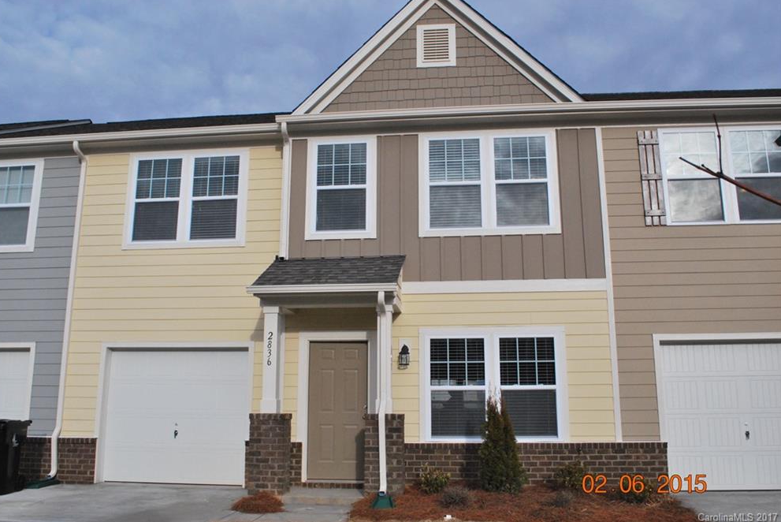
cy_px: 255
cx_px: 380
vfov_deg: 42.4
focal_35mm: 31
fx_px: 673
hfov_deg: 60.2
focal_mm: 20
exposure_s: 1/1000
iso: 800
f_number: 11
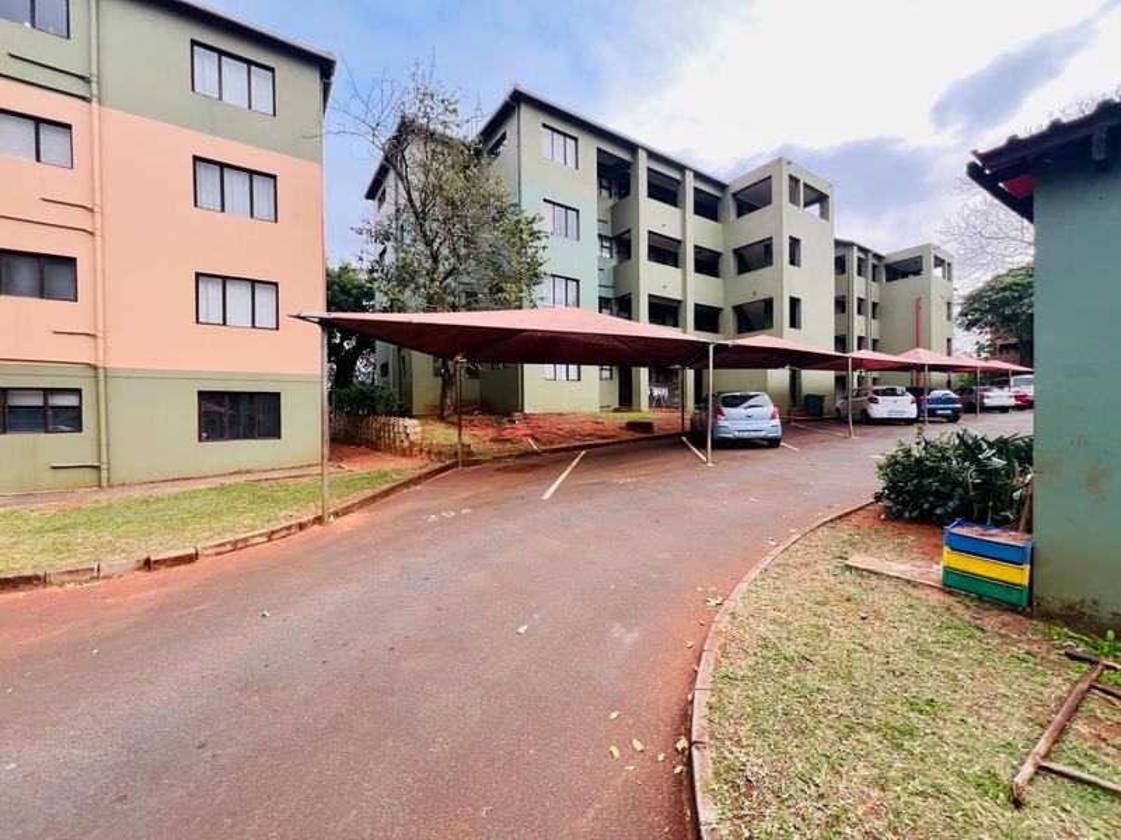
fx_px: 421
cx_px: 560
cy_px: 420
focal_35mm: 13
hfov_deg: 106.2
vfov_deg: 89.9
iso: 32
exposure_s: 1/167
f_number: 1.8
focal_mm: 1.57
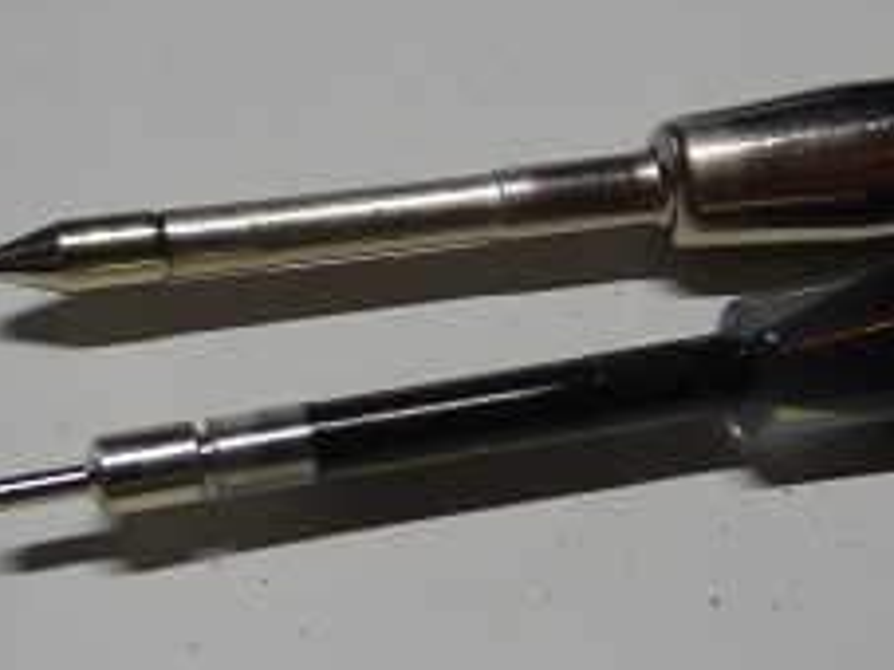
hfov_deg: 31.7
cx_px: 388
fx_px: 1575
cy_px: 378
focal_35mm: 61
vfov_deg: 24.0
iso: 80
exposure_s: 1/60
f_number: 3.5
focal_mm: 5.4
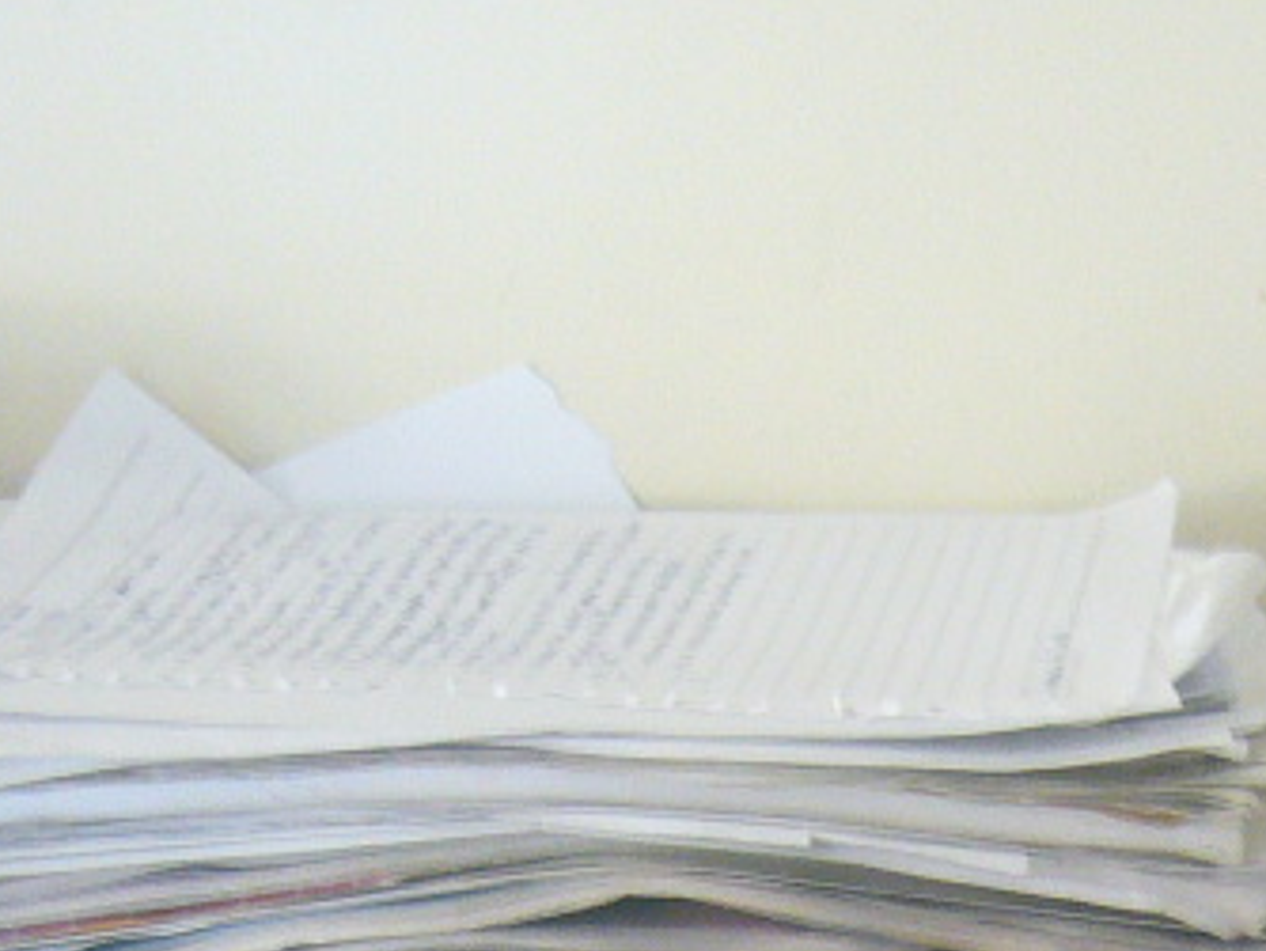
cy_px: 1379
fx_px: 4904
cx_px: 1221
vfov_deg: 10.7
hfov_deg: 14.5
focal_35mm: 134
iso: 200
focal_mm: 5.8
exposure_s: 1/8
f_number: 2.8
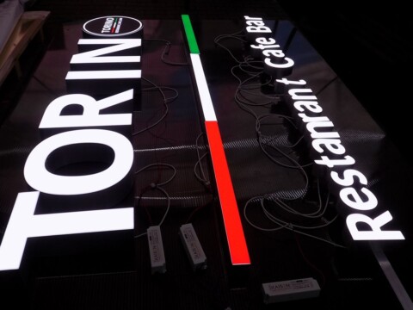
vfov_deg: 46.8
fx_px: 358
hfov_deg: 60.0
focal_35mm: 30
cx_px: 206
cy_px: 155
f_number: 3.3
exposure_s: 1/30
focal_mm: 5.3
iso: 80
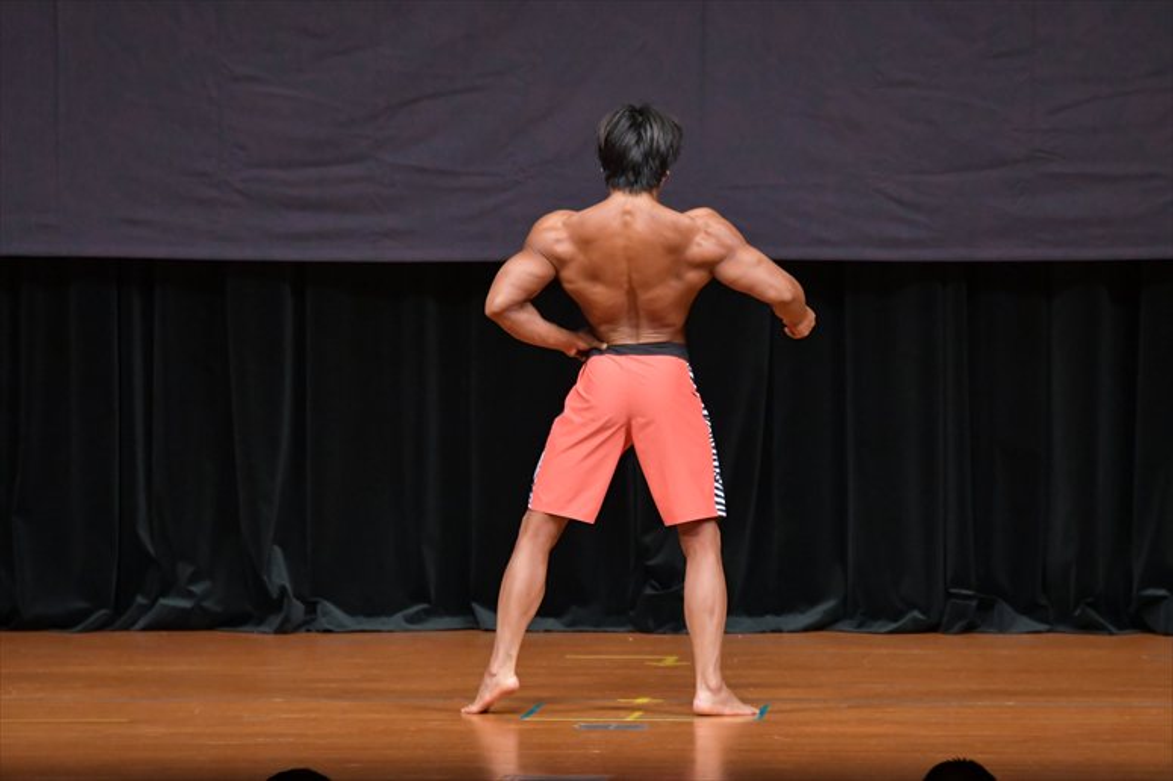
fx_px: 8793
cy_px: 390
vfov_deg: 5.1
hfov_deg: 7.6
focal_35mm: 270
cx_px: 586
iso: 5000
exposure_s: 1/400
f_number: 5.6
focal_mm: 180
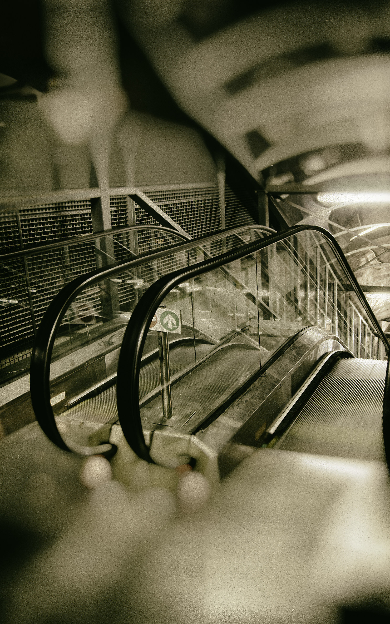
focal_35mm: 34
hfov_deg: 37.3
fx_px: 578
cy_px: 312
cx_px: 206
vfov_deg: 56.7
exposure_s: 1/3
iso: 200
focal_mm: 22
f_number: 3.5
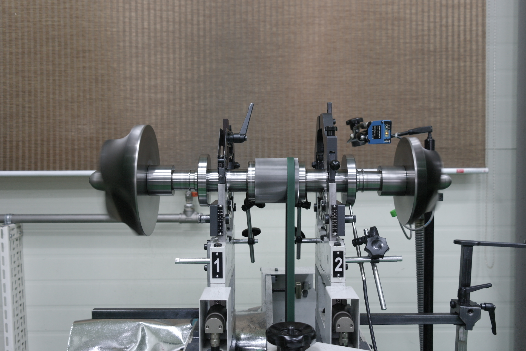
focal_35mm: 36
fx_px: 526
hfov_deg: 53.1
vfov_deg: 36.9
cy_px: 176
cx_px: 263
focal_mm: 24
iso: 320
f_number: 4
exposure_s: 1/40
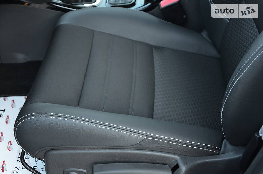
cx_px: 132
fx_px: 372
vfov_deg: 26.4
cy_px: 87
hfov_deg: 39.0
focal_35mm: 51
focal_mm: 34
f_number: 4.2
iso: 800
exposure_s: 1/30
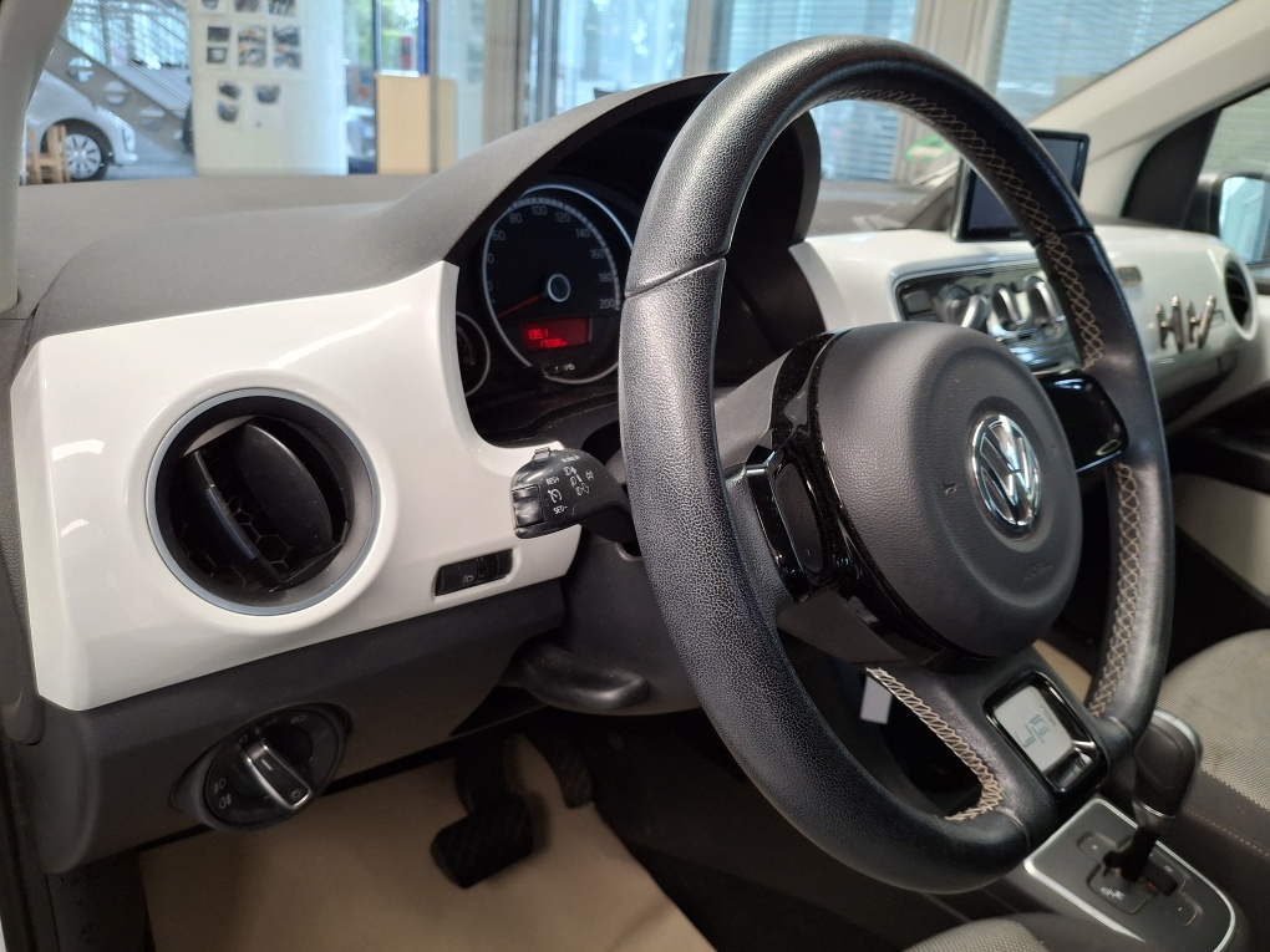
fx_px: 917
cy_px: 476
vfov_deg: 54.9
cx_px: 635
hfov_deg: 69.4
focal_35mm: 25
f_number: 1.8
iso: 200
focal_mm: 4.69
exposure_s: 1/100
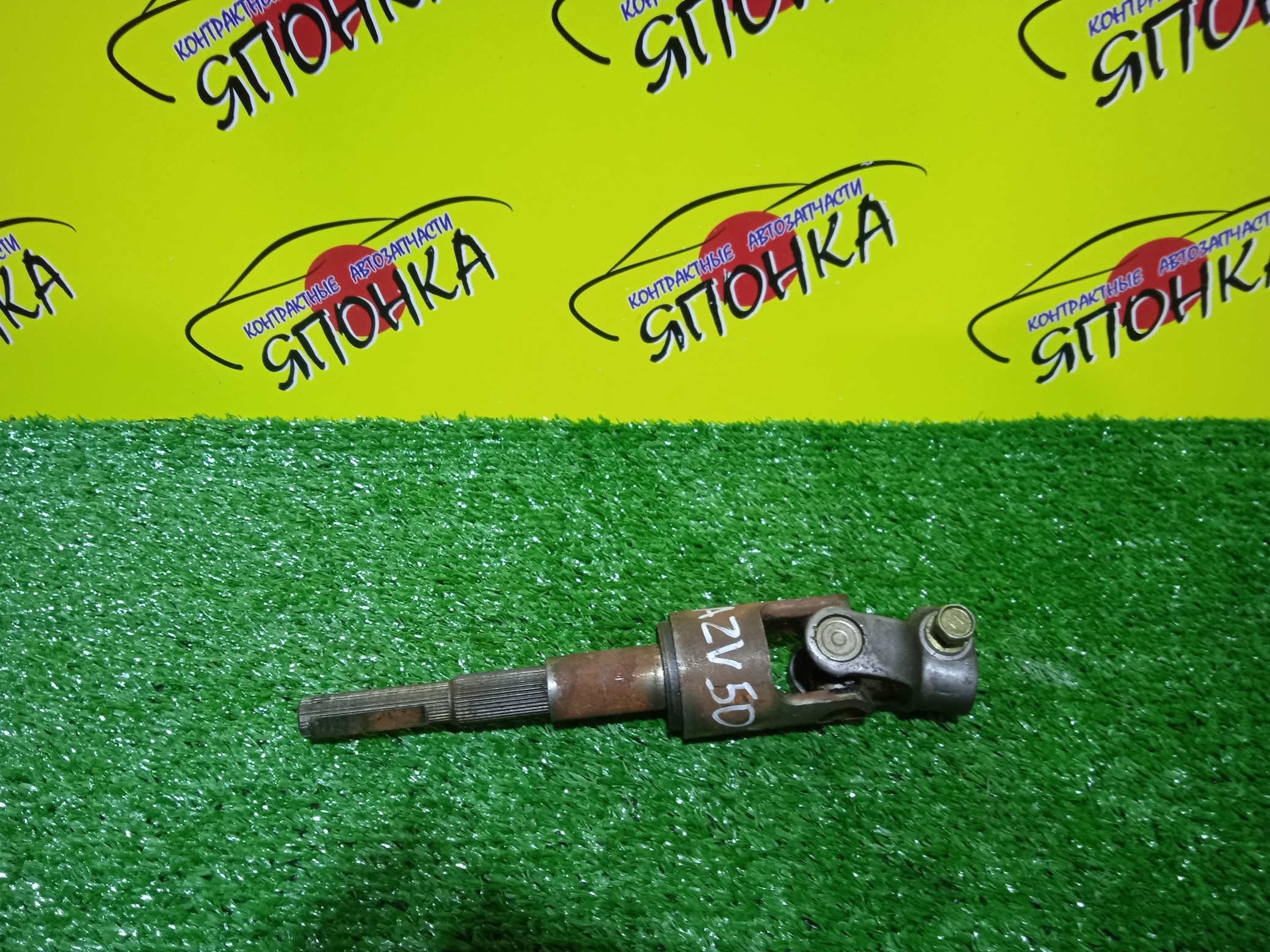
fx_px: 1027
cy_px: 476
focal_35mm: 28
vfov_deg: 49.7
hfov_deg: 63.4
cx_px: 635
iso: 751
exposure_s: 1/16.7
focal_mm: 3.43
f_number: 2.2
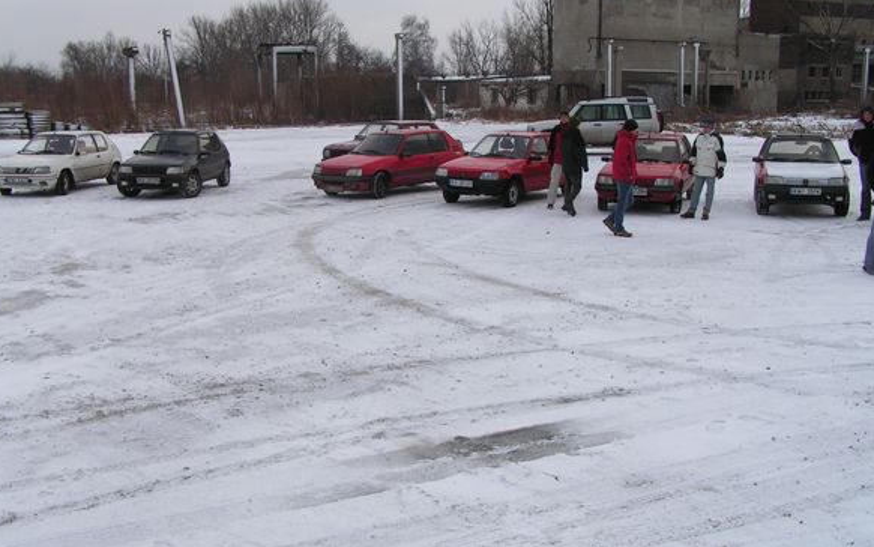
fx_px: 977
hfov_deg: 48.2
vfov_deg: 31.2
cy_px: 248
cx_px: 434
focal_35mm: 41
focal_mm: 6.3
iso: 50
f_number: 5.6
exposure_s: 1/160
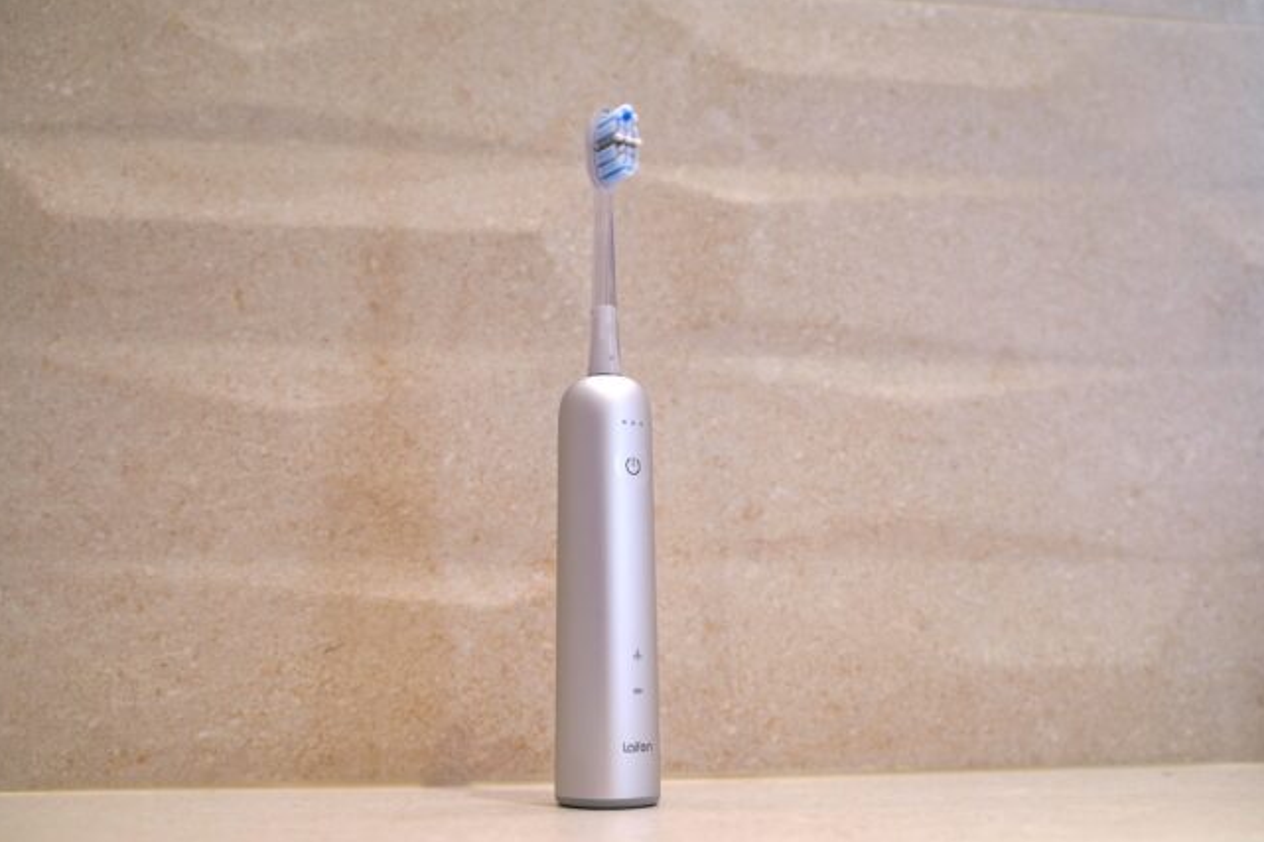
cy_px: 426
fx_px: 1228
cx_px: 629
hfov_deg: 54.4
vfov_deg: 37.8
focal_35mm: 35
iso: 250
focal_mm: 34
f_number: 5
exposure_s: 1/80
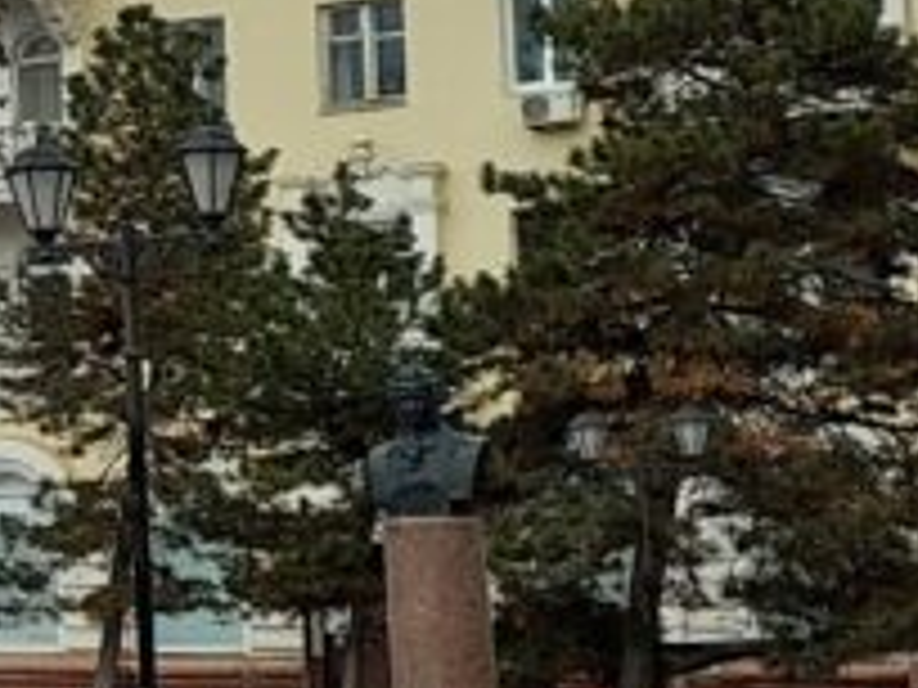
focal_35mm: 144
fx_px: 3819
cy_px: 180
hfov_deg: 10.2
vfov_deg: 10.3
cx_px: -1814
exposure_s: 1/833
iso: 25
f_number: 1.8
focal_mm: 5.06
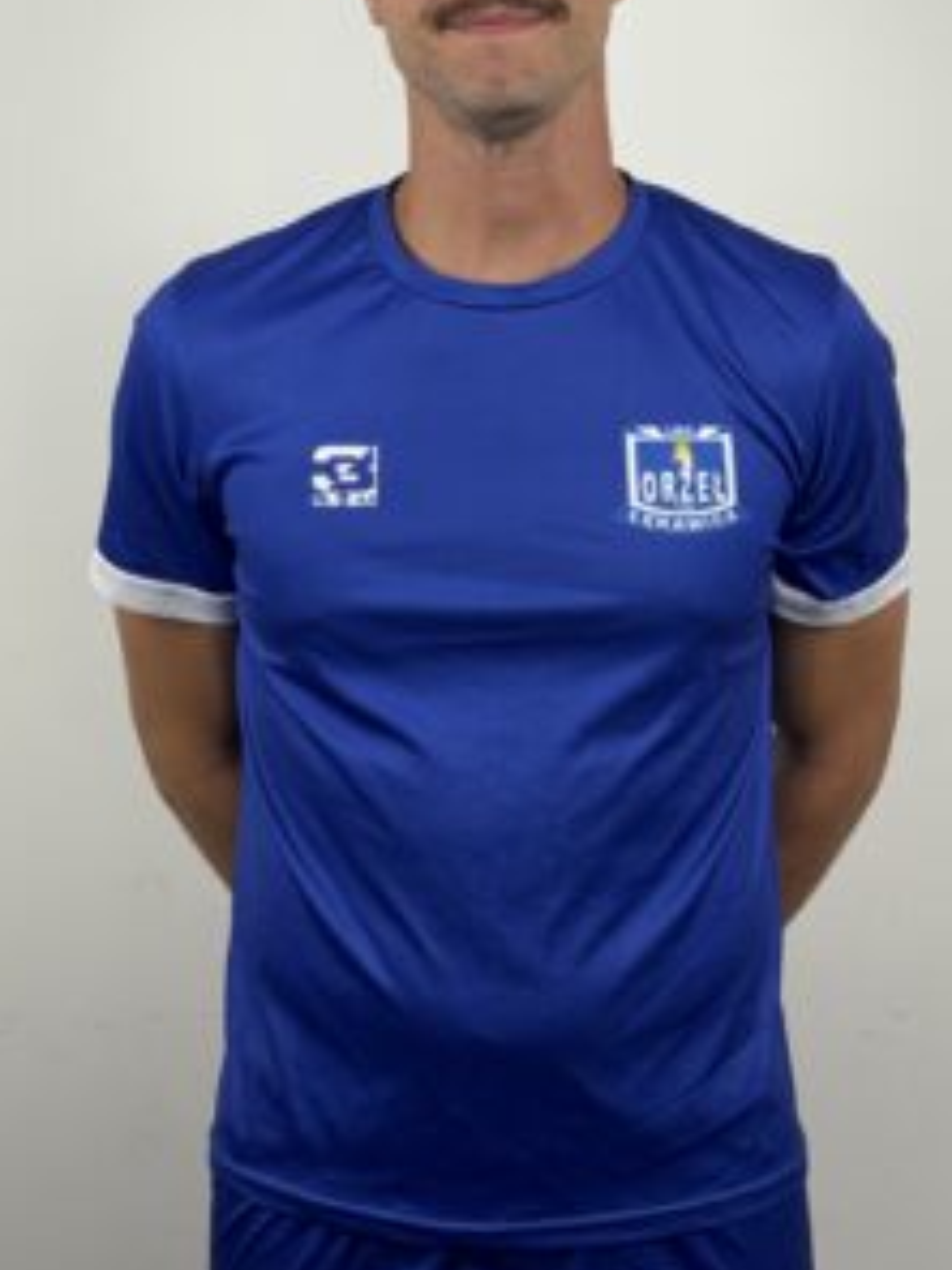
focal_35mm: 67
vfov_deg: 28.9
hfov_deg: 21.9
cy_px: 474
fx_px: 2457
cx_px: 485
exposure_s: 1/100
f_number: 1.78
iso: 64
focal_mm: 6.76
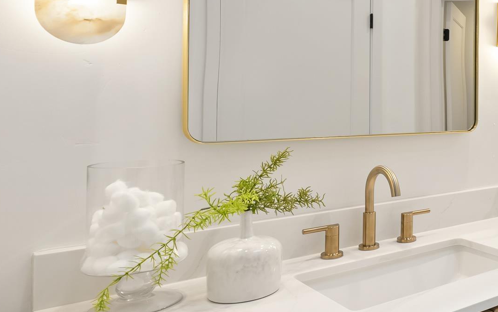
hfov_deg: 39.7
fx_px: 516
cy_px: 101
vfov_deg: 33.3
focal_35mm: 38
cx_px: 574
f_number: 8
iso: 500
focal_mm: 16
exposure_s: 1/25
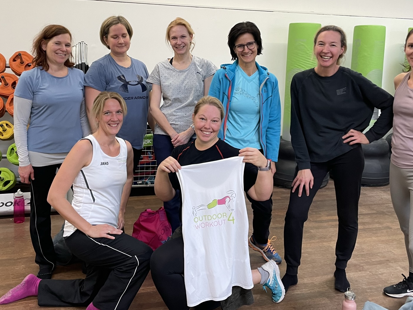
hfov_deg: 49.0
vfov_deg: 37.4
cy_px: 109
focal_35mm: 38
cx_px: 212
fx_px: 453
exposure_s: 1/50
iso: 125
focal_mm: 4.2
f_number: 1.6
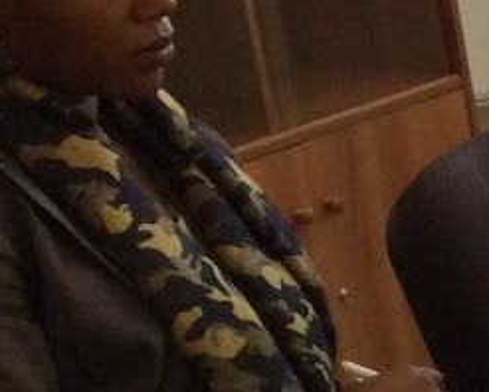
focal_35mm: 187
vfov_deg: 8.1
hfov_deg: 8.6
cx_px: 1469
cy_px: 592
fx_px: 2708
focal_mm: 4.15
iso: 40
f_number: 2.2
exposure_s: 1/33
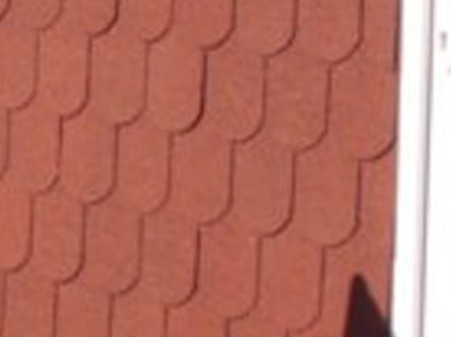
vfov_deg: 4.8
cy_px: 185
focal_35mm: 307
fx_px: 3996
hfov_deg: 6.2
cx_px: -544
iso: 64
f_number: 5.3
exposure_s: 1/250
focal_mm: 11.8
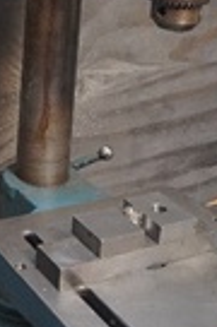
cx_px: 58
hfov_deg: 15.9
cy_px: -36
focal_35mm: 85
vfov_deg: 22.6
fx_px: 772
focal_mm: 16
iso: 320
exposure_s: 1/60
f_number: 4
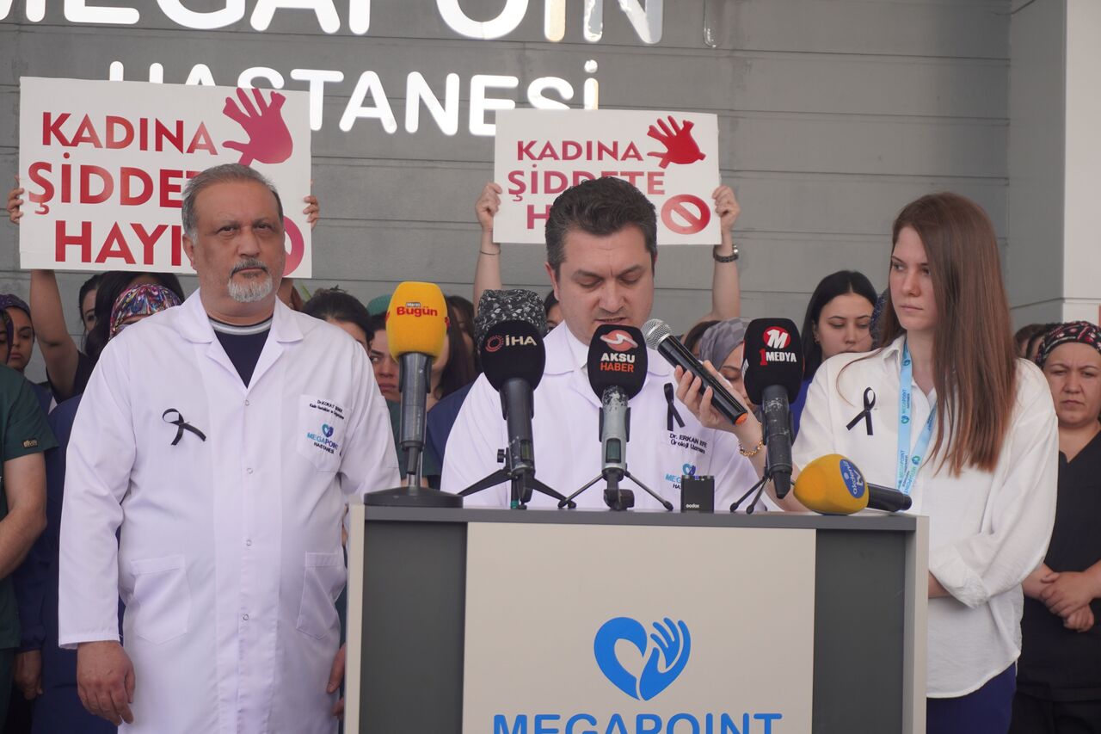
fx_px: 2293
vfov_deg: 18.2
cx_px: 550
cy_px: 367
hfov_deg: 27.0
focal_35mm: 75
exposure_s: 1/160
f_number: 5.6
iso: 125
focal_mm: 50
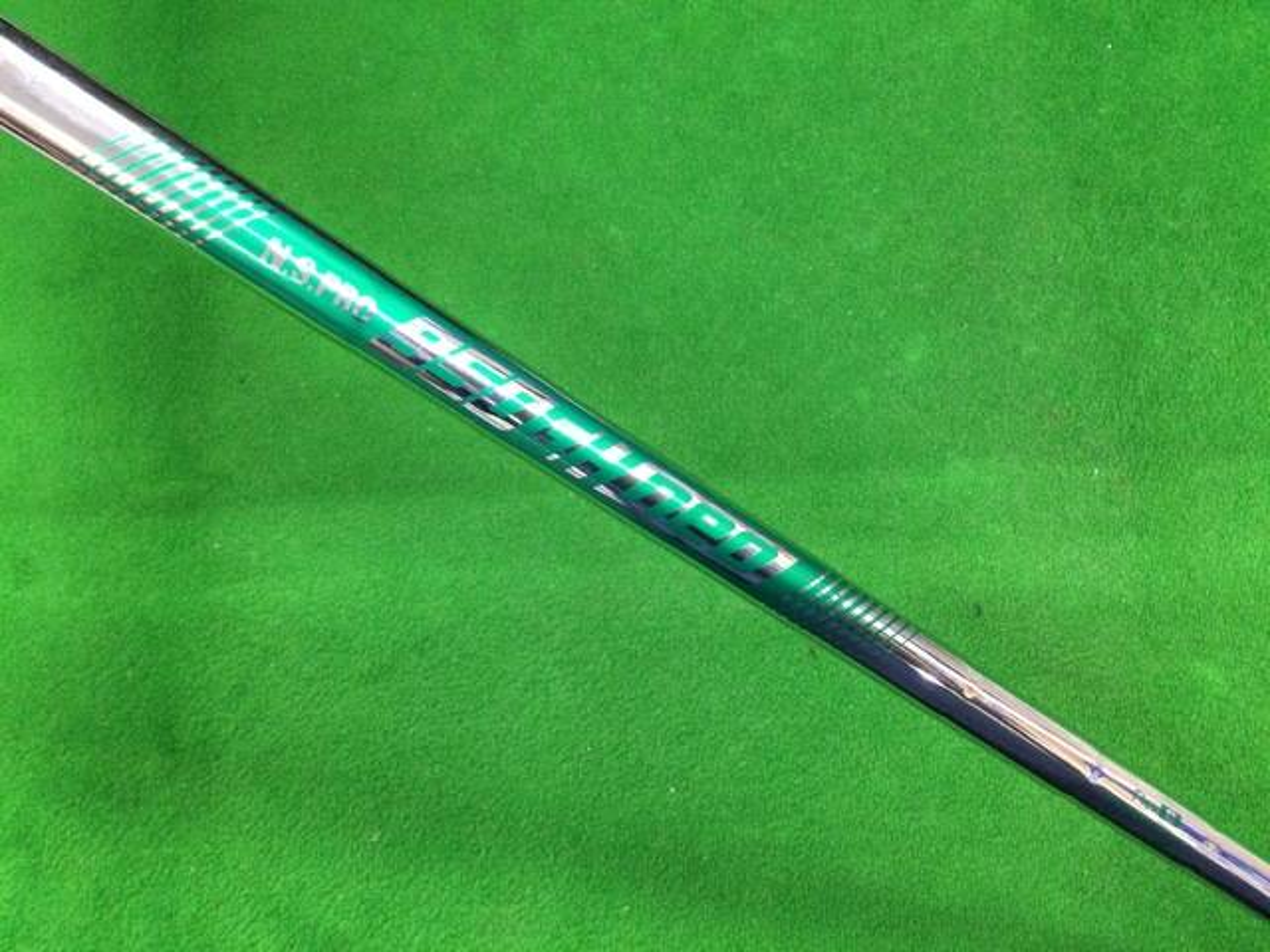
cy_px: 476
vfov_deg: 45.4
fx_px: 1137
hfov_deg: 58.4
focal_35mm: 31
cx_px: 635
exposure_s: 1/30
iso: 200
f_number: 2.4
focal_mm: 3.3
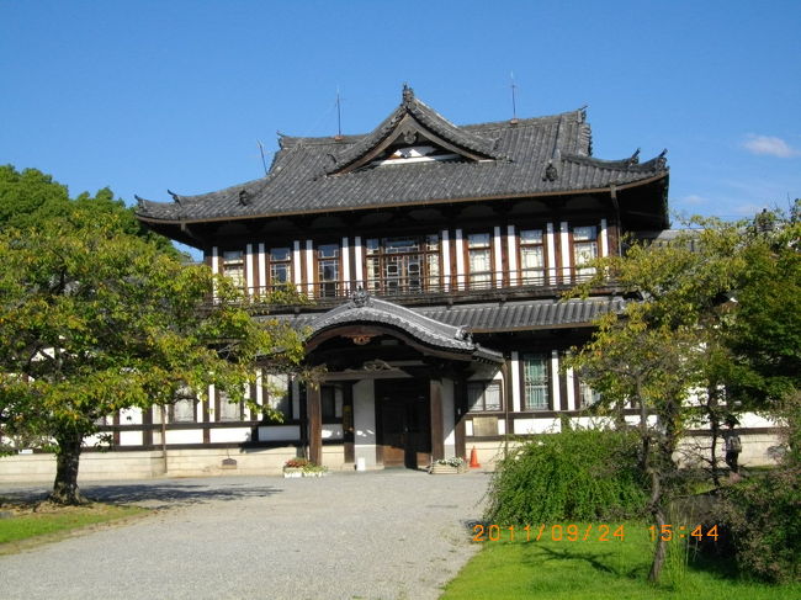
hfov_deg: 38.9
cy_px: 300
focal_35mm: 49
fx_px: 1133
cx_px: 400
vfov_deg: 29.7
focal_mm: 8.8
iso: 100
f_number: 11.1
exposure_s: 1/125
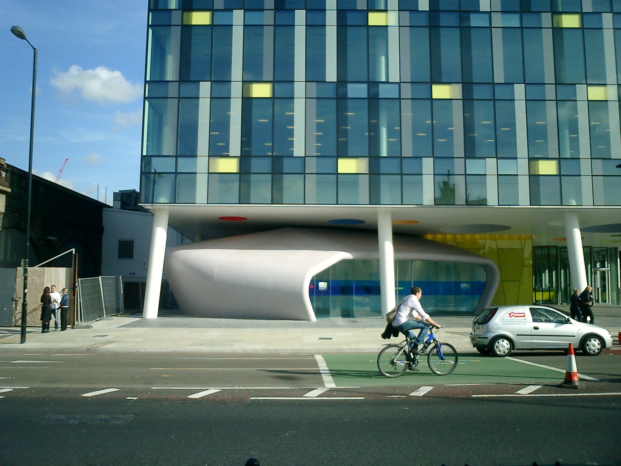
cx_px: 310
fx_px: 646
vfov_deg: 39.7
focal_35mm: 36
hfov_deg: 51.4
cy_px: 233
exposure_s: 1/1250
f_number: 3.2
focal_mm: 7.5
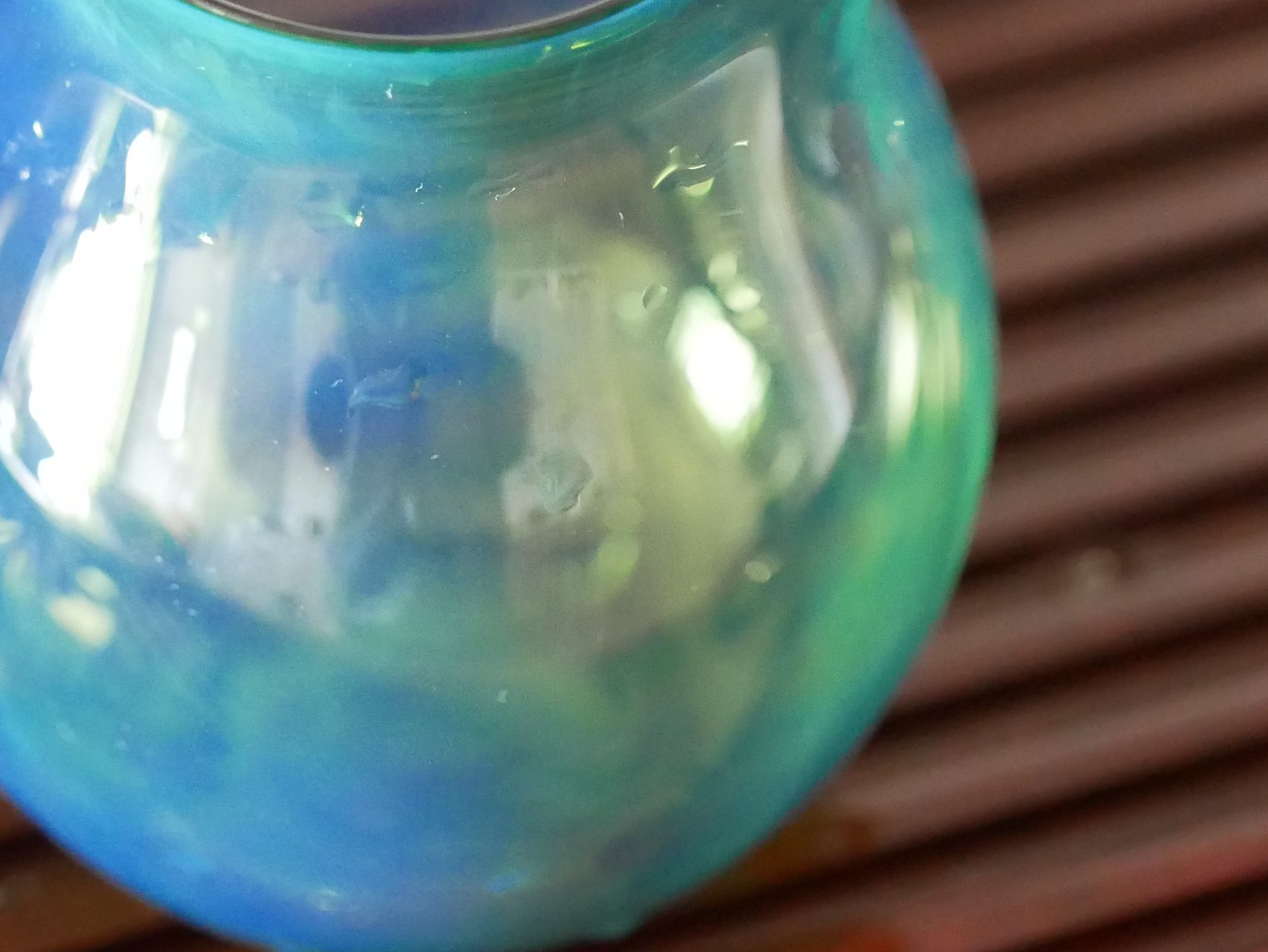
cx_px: 514
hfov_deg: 9.8
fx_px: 7402
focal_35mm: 202
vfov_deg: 7.3
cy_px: 218
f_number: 2.8
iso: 3200
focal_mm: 45
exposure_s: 1/60
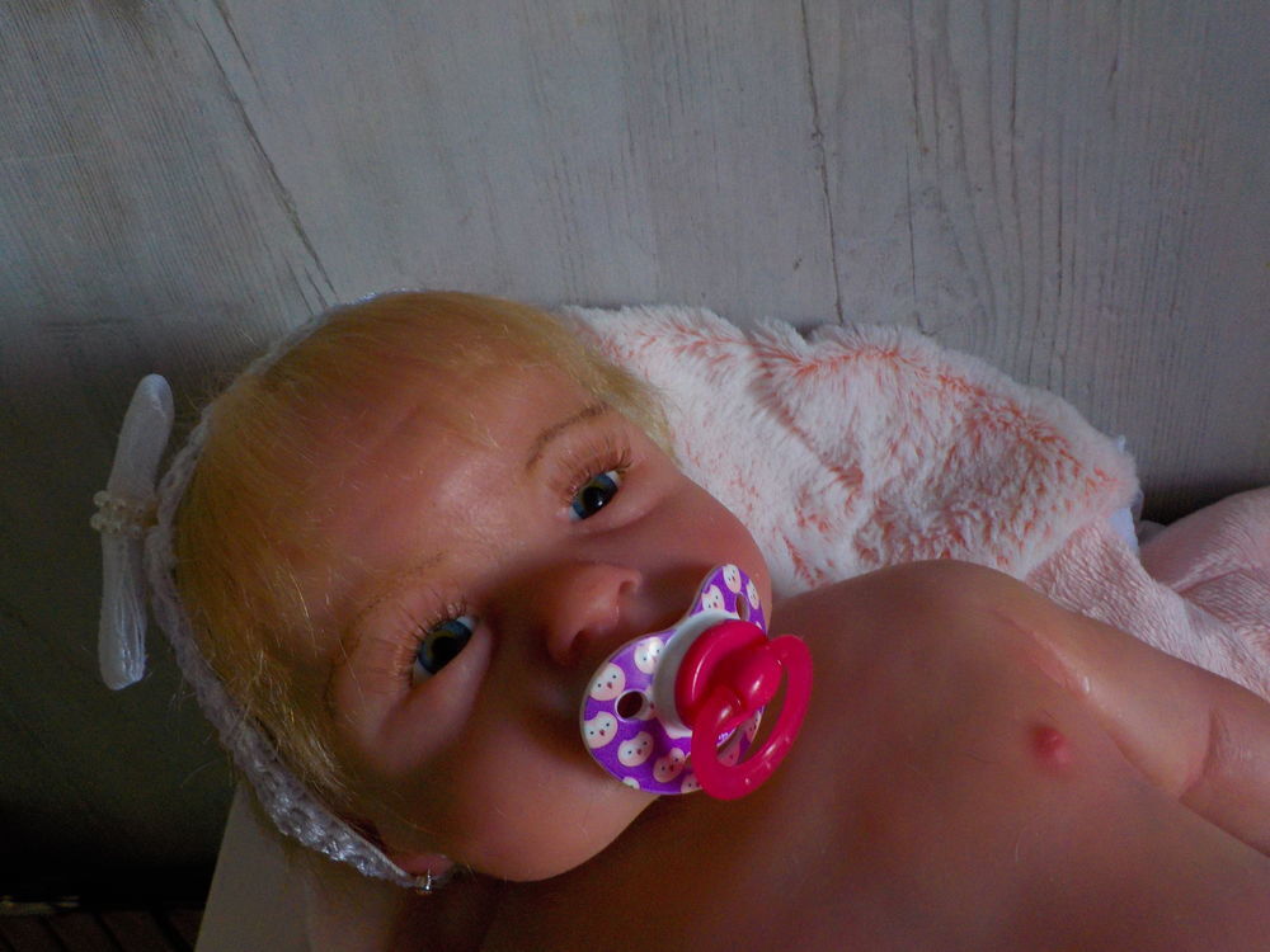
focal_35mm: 30
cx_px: 635
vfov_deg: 46.8
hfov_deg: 60.0
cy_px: 476
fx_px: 1101
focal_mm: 4.1
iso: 140
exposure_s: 1/30
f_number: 3.3
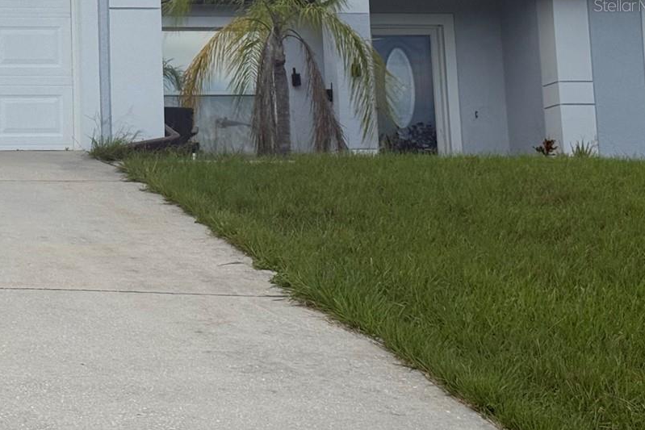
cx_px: 24
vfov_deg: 13.5
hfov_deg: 19.9
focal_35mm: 100
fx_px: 1792
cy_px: 5
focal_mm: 6.76
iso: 100
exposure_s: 1/7874
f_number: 1.78
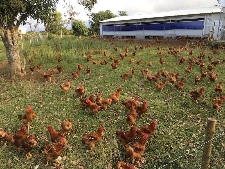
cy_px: 84
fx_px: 188
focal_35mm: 29
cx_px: 112
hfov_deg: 61.7
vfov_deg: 48.2
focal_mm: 4.15
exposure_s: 1/146
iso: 25
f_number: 2.2
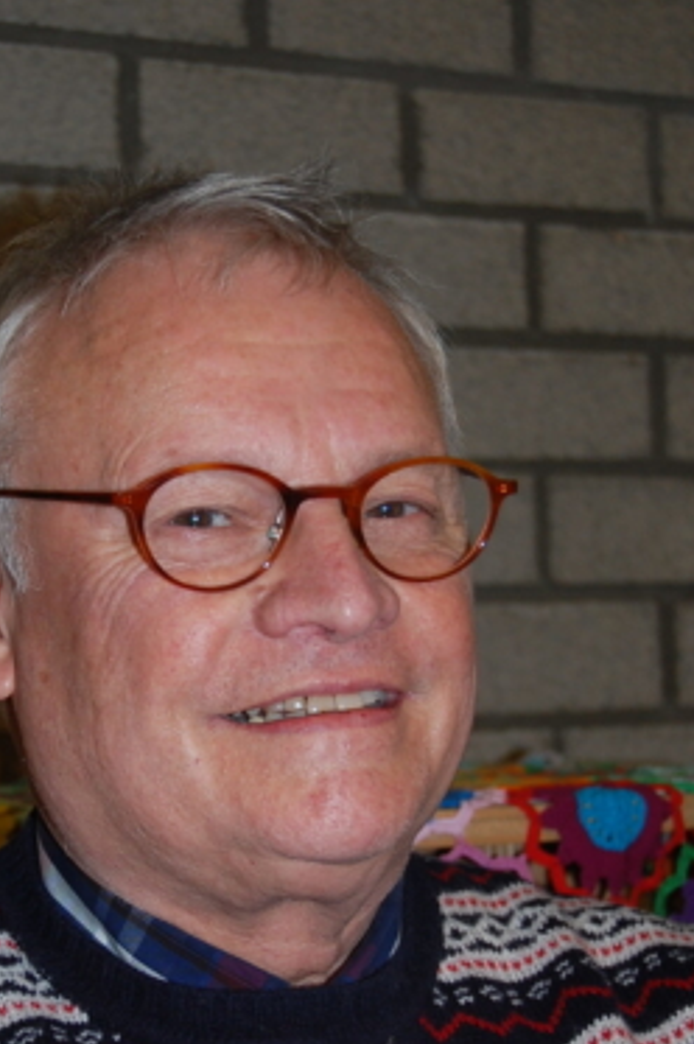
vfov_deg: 25.0
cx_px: 312
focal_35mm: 81
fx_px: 2346
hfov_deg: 16.8
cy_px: 624
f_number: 5.3
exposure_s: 1/60
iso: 400
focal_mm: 42
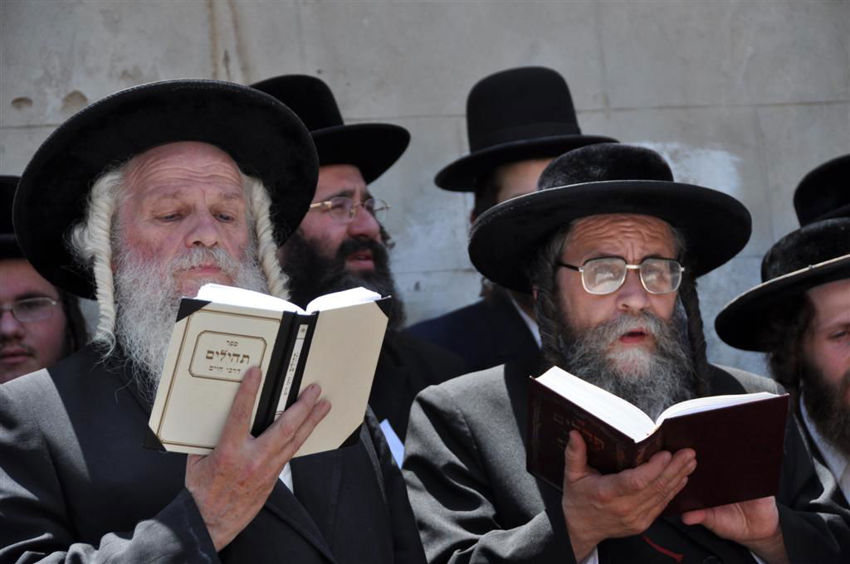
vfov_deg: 10.1
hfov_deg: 15.2
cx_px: 425
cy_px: 282
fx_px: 3183
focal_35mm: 135
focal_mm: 90
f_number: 5.6
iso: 220
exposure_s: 1/500
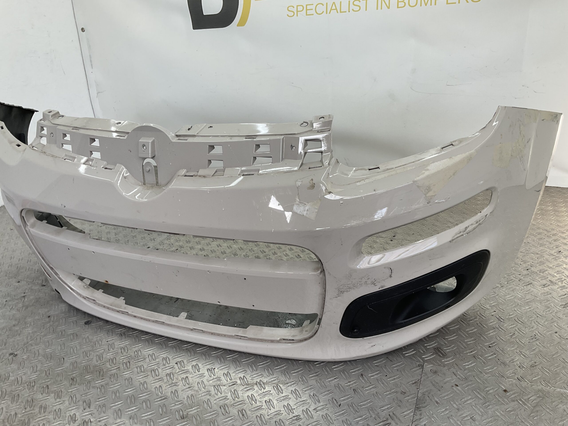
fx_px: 476
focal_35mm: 29
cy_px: 213
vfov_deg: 48.2
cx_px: 284
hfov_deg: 61.7
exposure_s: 1/176
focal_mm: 3
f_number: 1.8
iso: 16
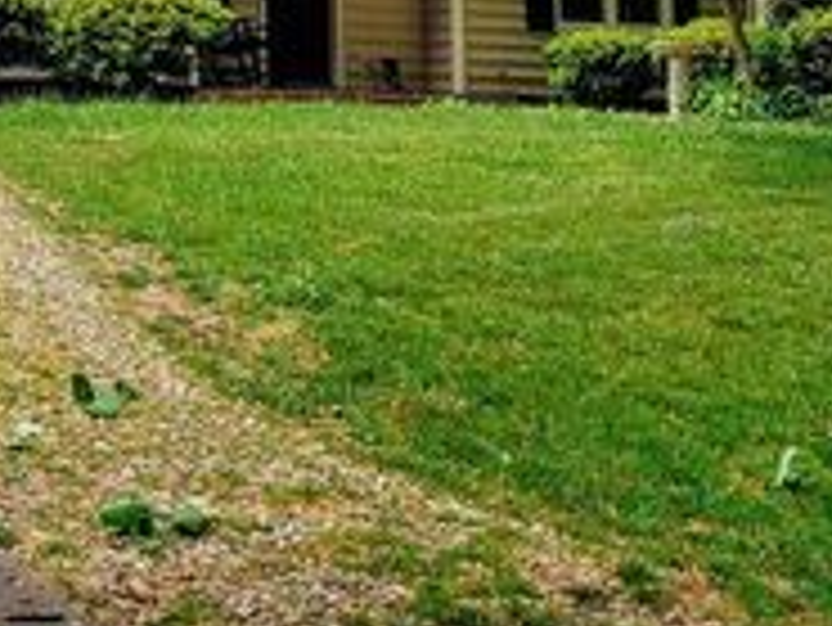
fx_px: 1948
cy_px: -196
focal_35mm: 81
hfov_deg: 22.9
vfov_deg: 17.1
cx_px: -54
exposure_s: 1/1163
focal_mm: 4.23
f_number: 1.5
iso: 50
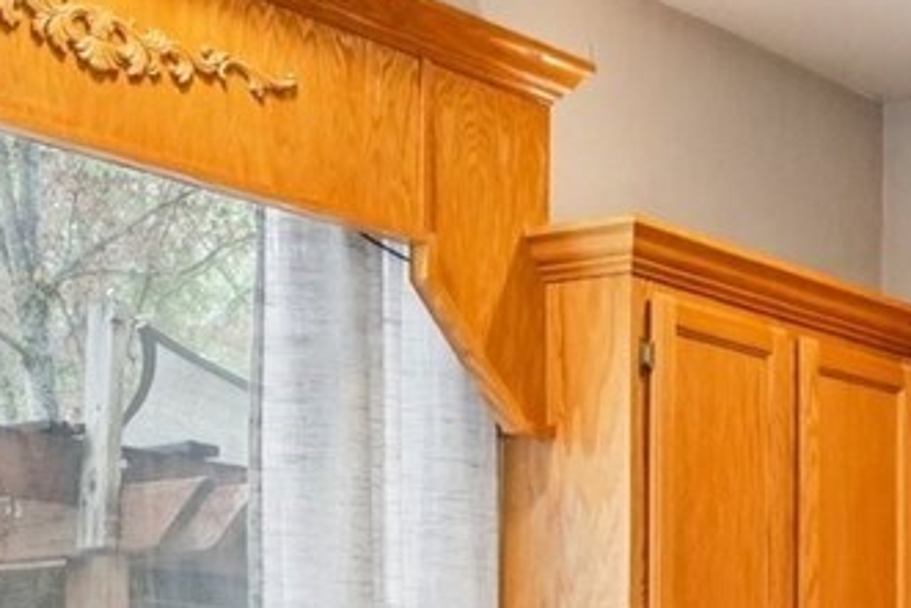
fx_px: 2076
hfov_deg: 22.4
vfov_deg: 15.7
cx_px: 1152
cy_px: 835
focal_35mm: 82
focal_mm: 16
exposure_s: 1/30
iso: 1600
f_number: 8
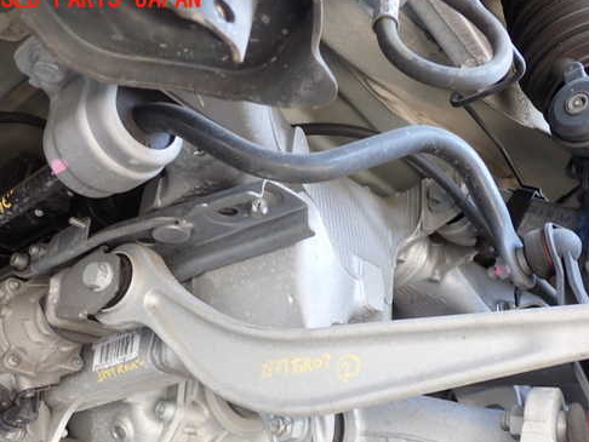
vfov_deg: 38.6
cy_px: 257
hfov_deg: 49.9
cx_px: 344
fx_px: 630
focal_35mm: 37
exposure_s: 1/60
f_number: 2.3
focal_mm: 5.4
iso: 200
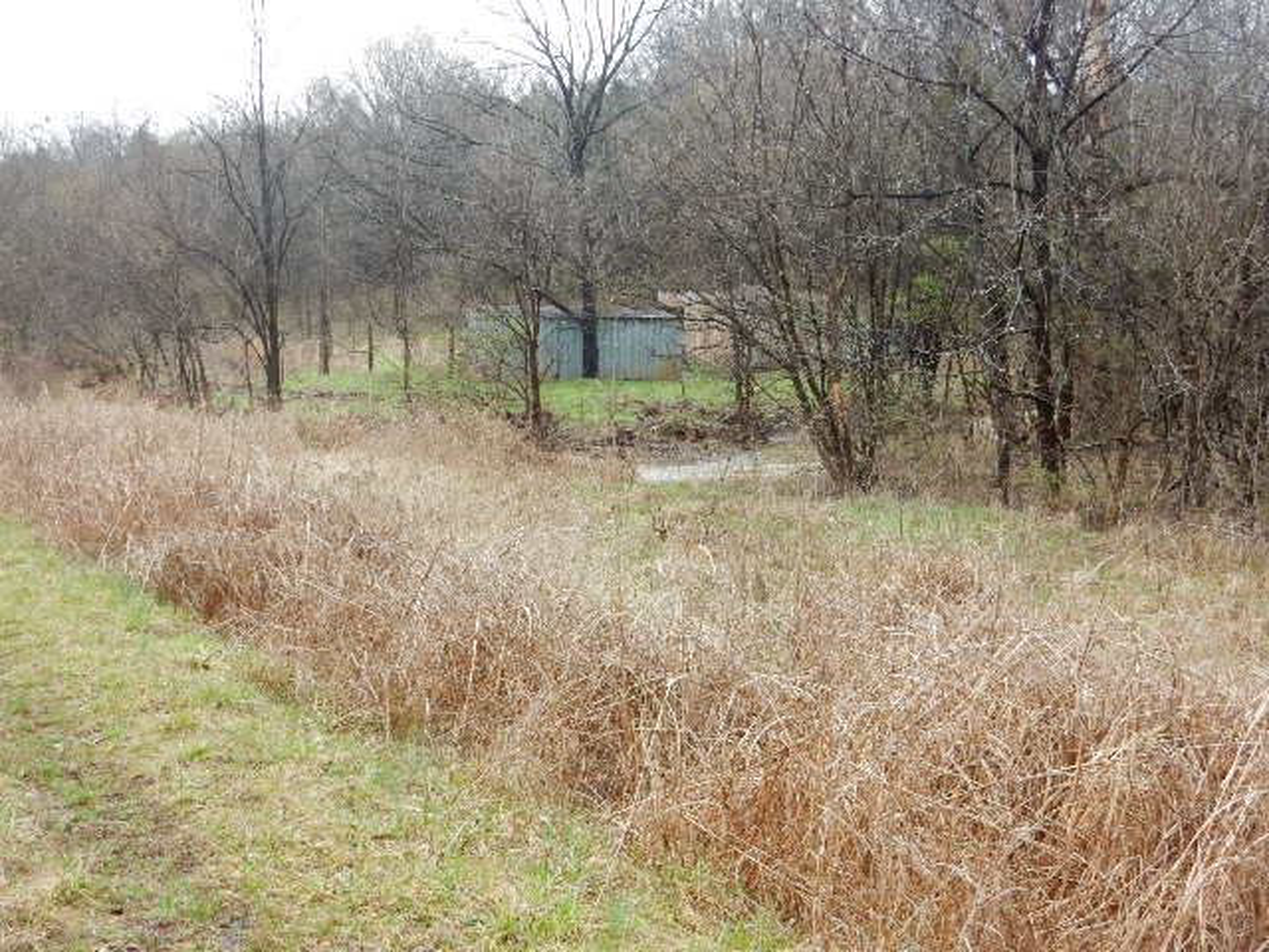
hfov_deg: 51.4
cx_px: 634
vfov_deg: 39.7
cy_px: 476
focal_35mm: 36
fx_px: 1320
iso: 125
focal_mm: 6.4
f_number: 4
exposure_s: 1/125
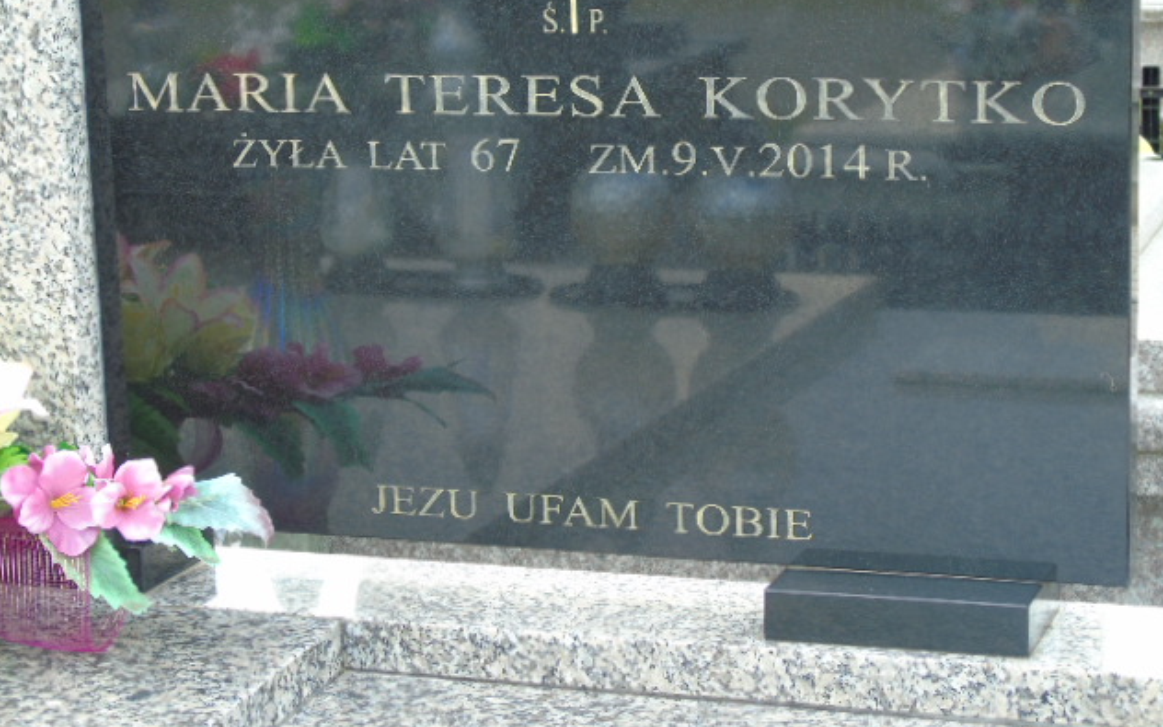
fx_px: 2789
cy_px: 298
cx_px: 580
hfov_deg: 23.6
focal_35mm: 88
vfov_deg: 14.8
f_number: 4.1
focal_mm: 15
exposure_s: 1/60
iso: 80
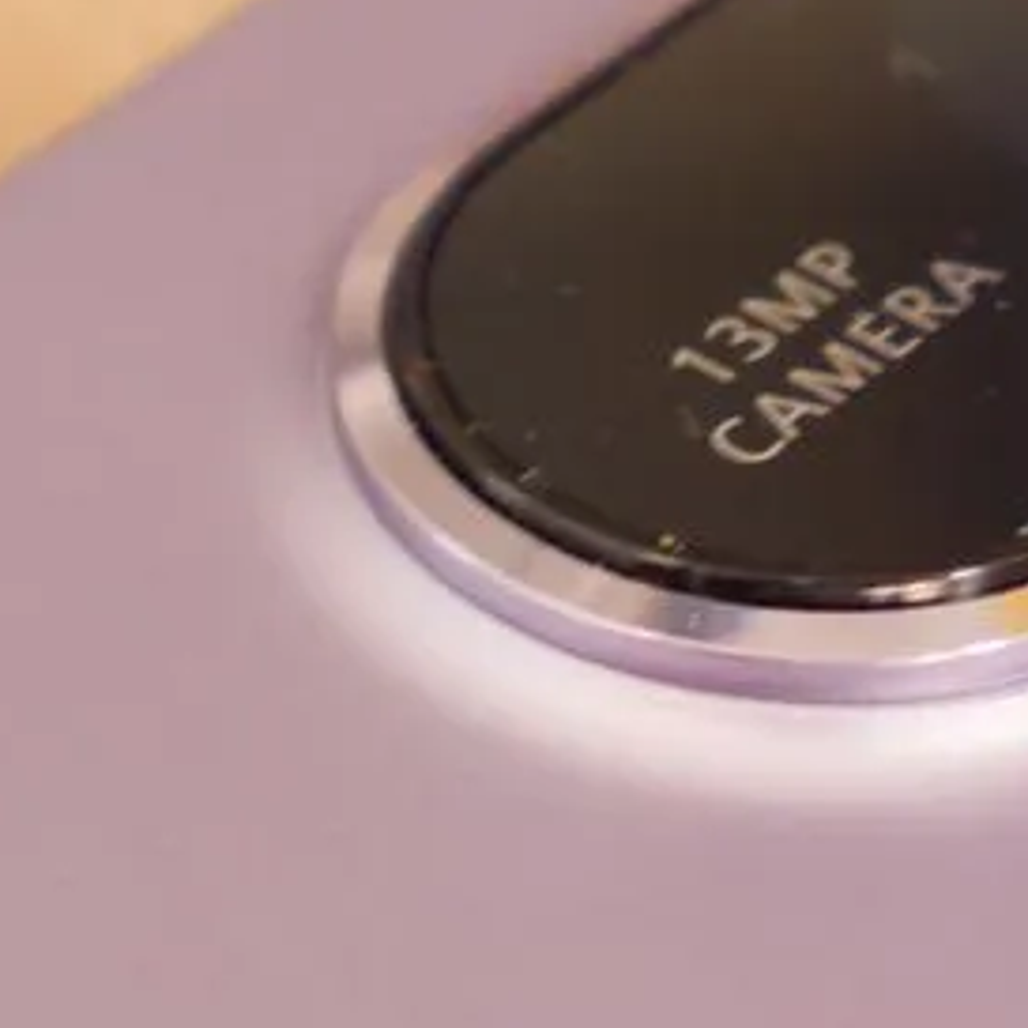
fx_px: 14145
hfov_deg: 4.2
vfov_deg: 4.2
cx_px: 403
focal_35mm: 421
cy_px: 503
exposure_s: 1/80
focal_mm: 32
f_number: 2.8
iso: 320
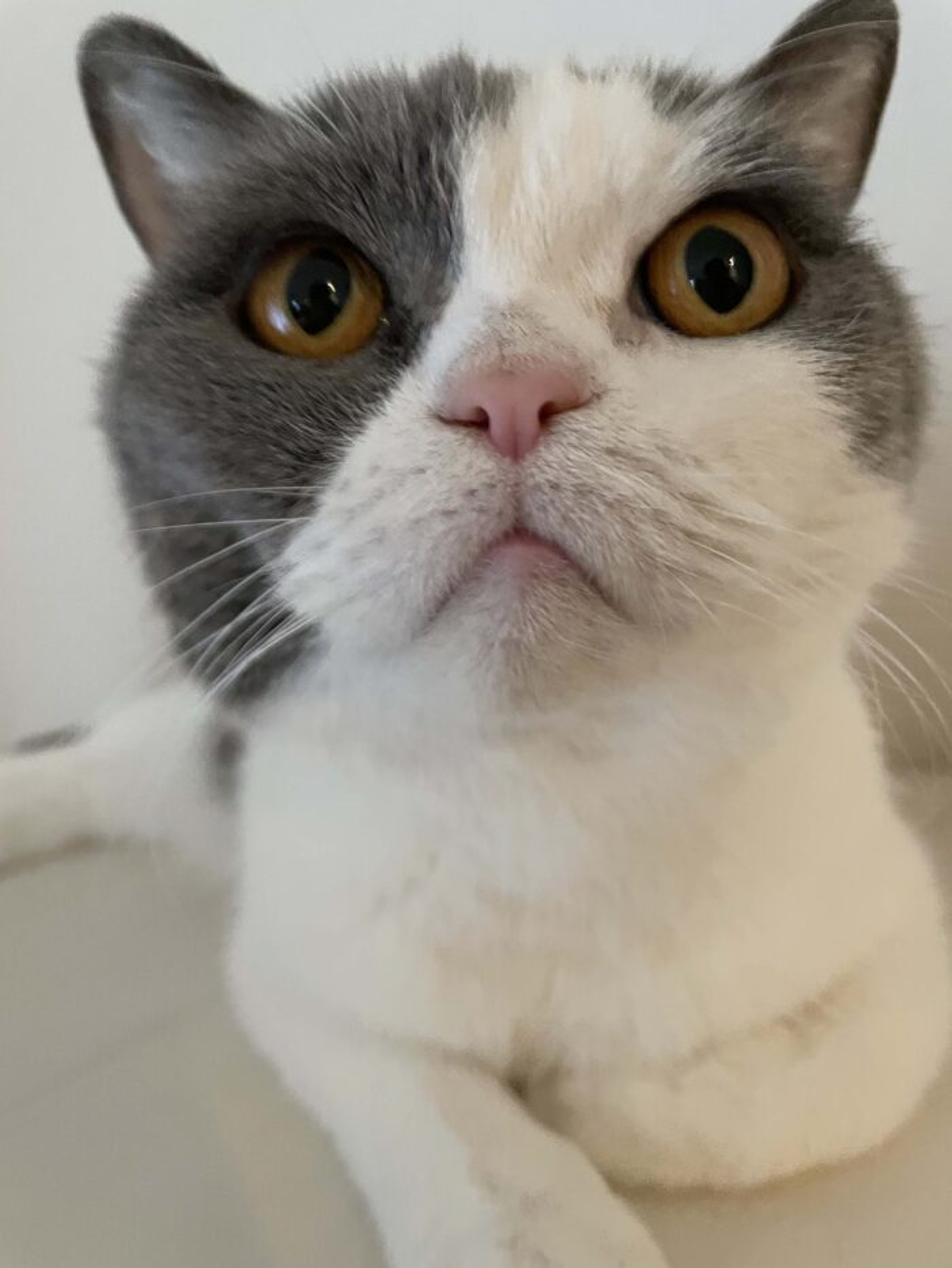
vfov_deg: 67.3
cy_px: 634
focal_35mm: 26
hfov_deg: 53.1
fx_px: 953
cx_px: 476
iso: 500
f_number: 1.6
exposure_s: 1/40
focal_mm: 4.2
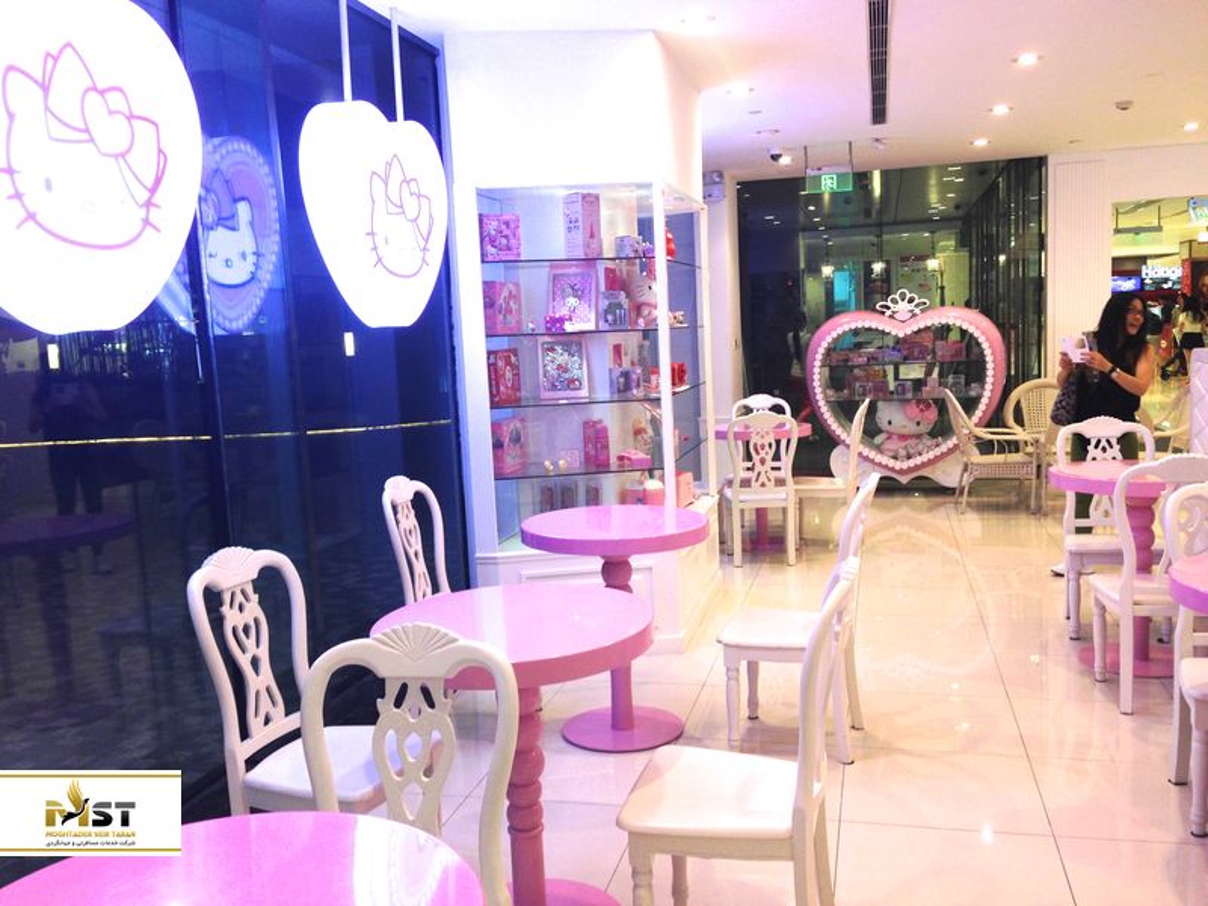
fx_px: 1152
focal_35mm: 33
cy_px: 453
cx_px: 604
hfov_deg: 55.4
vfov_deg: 42.9
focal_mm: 4.12
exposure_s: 1/40
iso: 50
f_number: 2.4
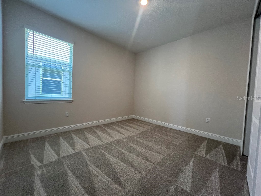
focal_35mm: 13
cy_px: 98
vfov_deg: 89.9
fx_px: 98
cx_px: 130
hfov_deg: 106.2
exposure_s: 1/60
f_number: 1.8
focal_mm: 1.57
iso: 160
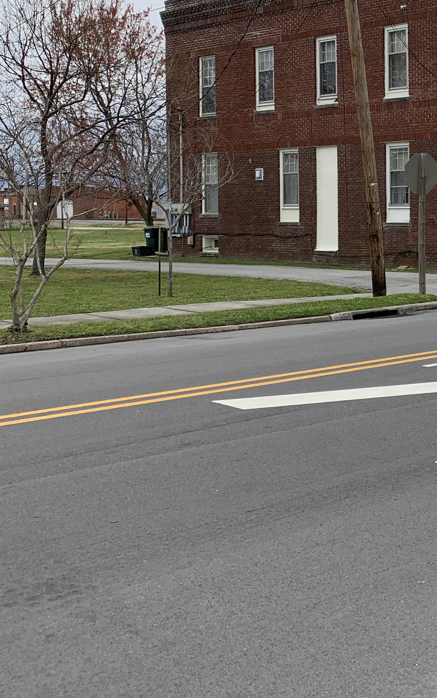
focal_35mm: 51
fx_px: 972
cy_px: 221
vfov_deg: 39.0
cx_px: 578
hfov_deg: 22.5
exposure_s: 1/1490
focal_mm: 4.25
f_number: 1.8
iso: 25
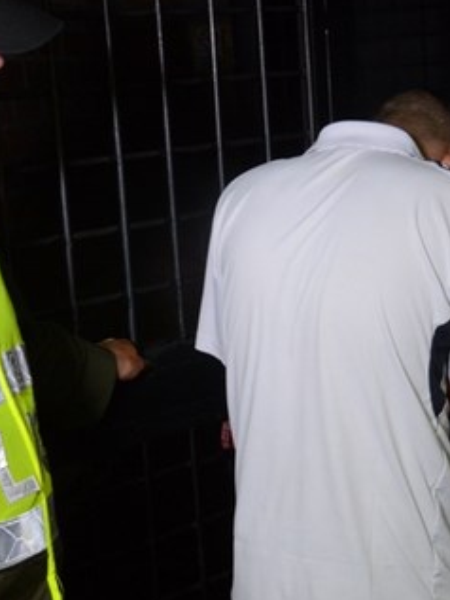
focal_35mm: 74
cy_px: 310
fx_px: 1282
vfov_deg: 26.3
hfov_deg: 19.9
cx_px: 229
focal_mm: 24
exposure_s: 1/125
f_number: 5
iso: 2000
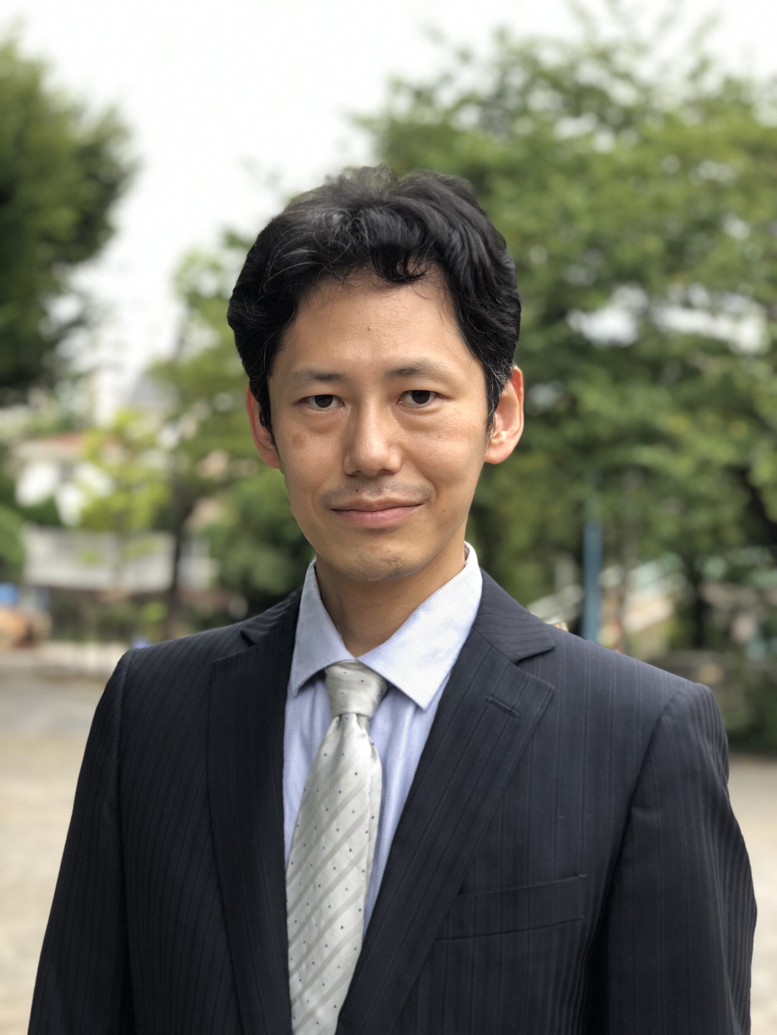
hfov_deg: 28.0
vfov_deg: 36.8
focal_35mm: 52
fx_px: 1556
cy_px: 518
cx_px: 388
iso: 32
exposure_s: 1/60
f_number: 2.4
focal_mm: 6
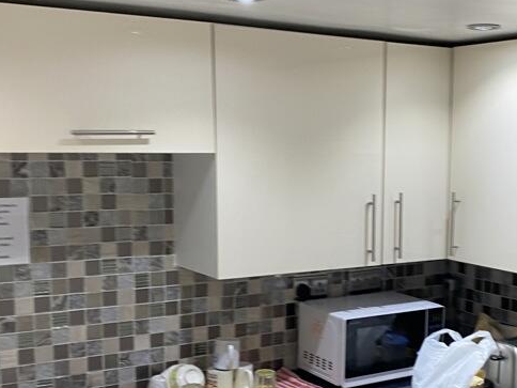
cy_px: 263
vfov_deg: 26.4
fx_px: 821
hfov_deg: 34.4
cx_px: 371
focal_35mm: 55
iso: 64
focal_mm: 4.25
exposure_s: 1/50
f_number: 1.8
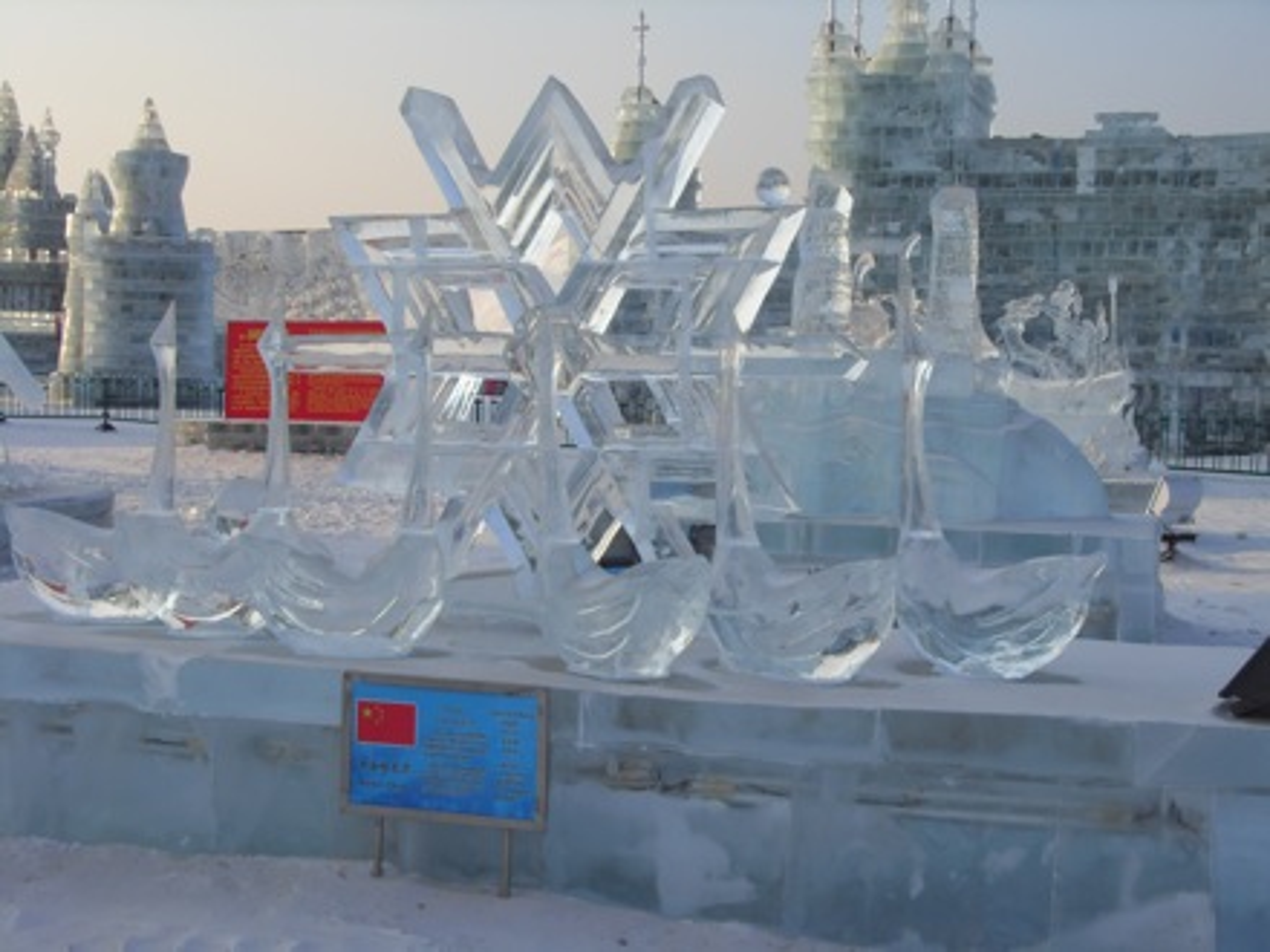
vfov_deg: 32.2
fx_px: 1651
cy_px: 476
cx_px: 635
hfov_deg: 42.1
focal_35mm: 45
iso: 80
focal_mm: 7.7
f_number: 6.4
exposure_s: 1/180
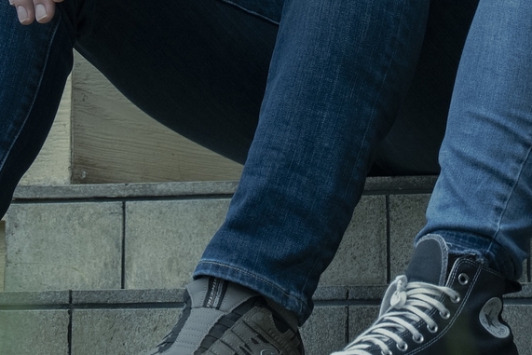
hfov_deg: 3.7
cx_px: 486
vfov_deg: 2.5
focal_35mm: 551
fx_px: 8144
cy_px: -185
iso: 1250
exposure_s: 1/320
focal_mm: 164
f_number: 7.1
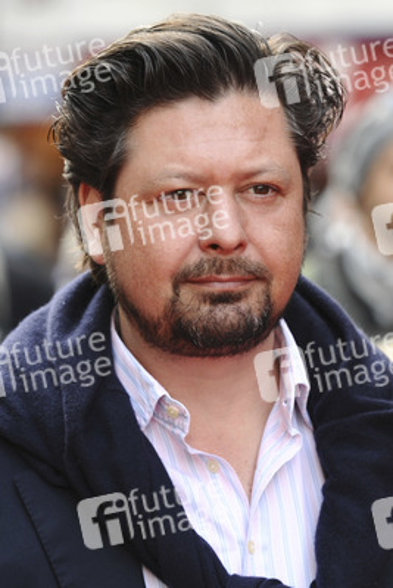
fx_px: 2577
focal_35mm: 158
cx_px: 196
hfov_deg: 8.7
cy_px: 294
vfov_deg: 13.0
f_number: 4
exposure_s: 1/250
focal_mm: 105
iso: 320
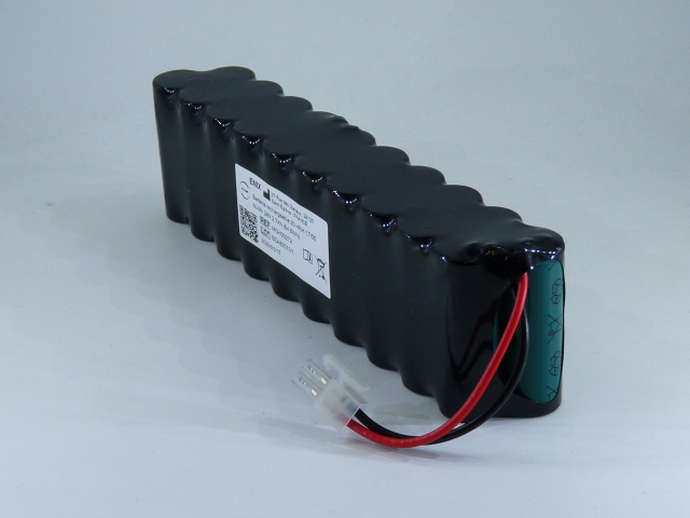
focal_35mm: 82
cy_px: 259
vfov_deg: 18.0
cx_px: 345
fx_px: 1635
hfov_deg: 23.8
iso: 100
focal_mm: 8.2
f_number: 4
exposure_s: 1/250
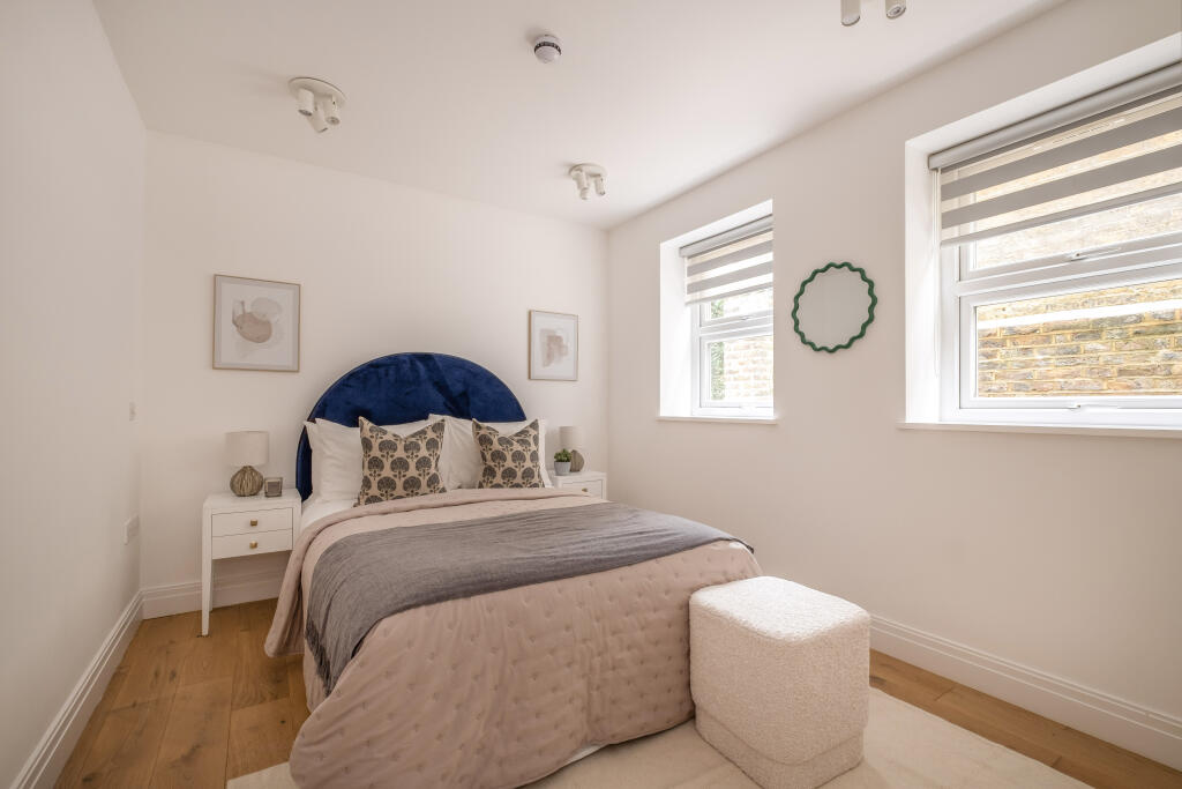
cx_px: 591
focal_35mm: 15
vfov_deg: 77.3
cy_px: 394
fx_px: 493
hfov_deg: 100.4
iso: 320
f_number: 7.1
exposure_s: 1
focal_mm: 10
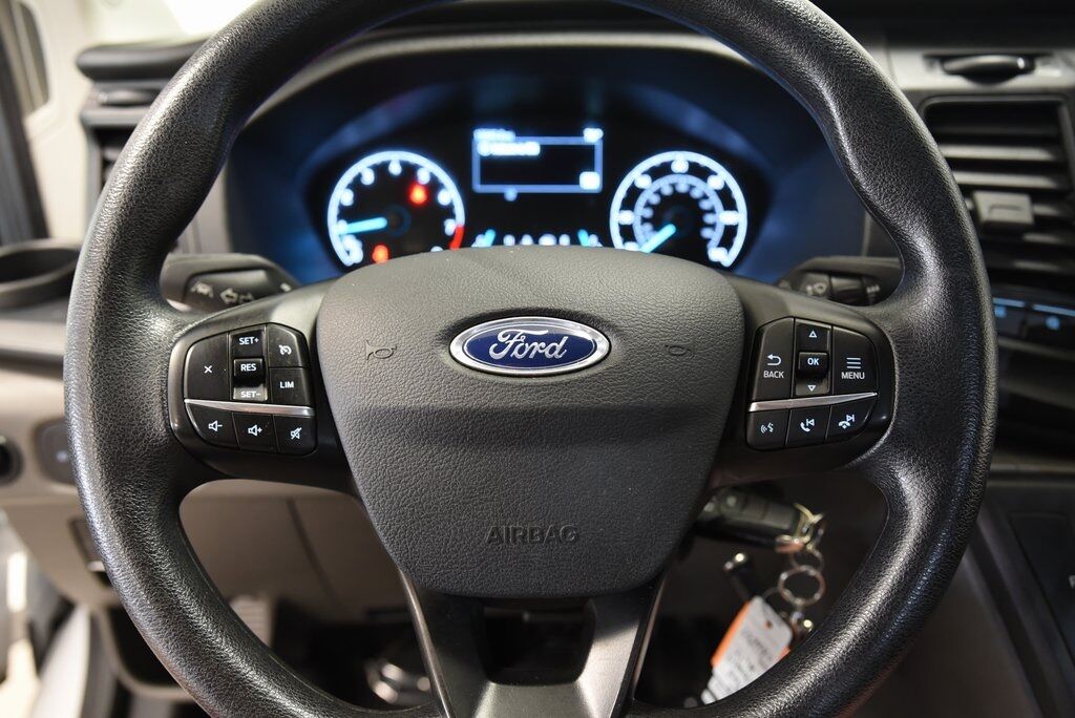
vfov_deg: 42.4
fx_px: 926
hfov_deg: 60.3
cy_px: 359
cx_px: 538
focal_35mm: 31
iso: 1600
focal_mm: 31
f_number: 4
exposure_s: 1/20
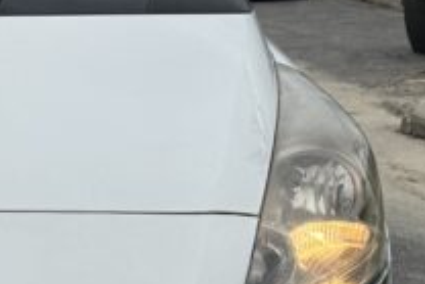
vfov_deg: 13.6
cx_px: -184
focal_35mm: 96
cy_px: 405
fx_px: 1134
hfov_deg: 19.0
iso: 80
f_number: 1.78
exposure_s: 1/2506
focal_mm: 6.76
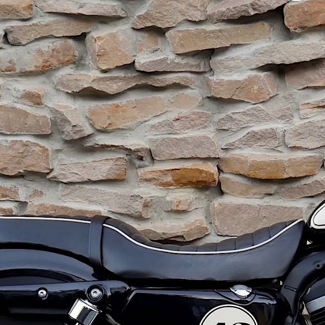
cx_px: 390
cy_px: 278
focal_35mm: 148
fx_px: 1572
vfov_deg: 11.7
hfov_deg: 11.6
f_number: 5.1
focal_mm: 23
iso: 640
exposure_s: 1/60
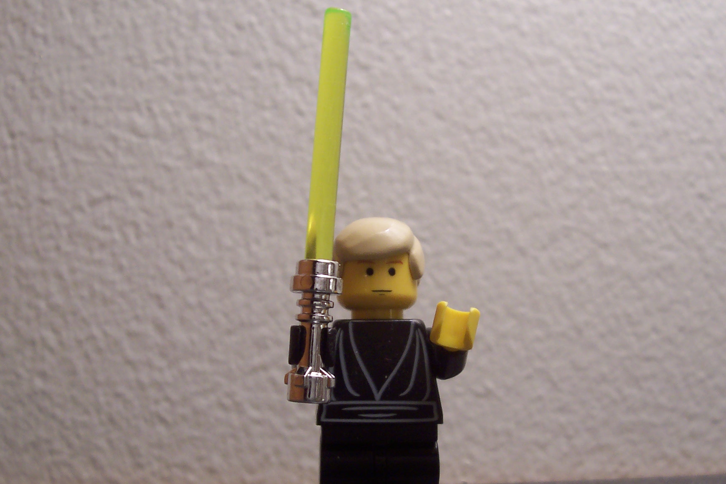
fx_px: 907
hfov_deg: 43.6
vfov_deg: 29.7
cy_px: 310
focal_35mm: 45
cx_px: 374
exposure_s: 1/30
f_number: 2.8
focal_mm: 5.6
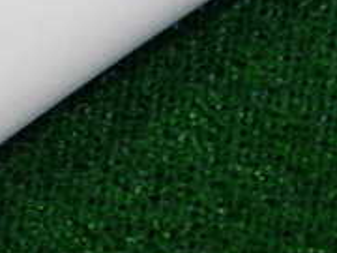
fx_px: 1236
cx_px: -69
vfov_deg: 11.7
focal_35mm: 127
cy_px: 127
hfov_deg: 15.0
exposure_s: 1/40
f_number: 2.7
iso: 320
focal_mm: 6.83
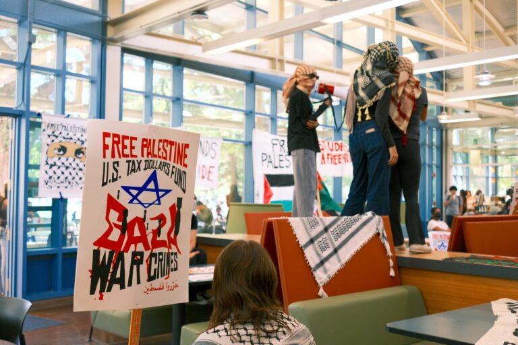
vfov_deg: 32.6
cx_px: 259
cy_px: 172
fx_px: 590
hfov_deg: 47.4
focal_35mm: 41
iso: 640
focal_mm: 27
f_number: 2.8
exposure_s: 1/125
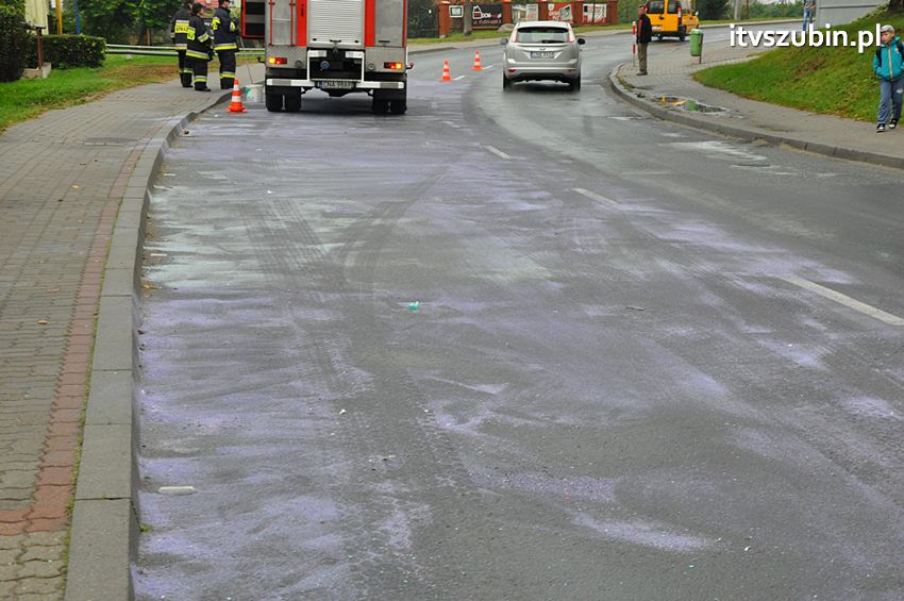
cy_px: 300
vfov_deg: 20.1
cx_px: 452
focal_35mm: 68
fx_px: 1693
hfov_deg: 29.9
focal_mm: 45
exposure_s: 1/100
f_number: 10
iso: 800
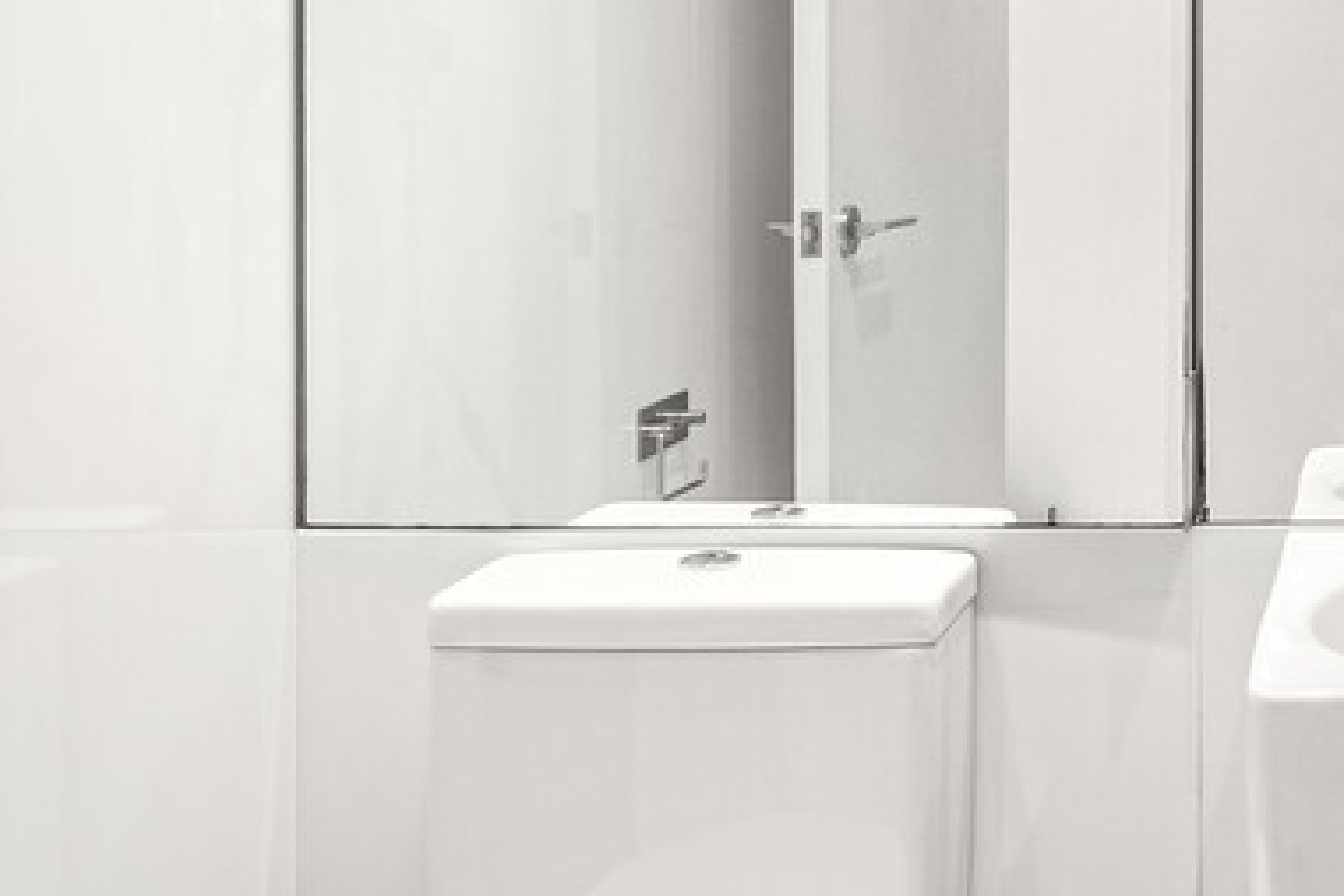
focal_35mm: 59
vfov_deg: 22.2
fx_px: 2202
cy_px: 7
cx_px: 1492
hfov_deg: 30.3
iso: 1000
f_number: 13
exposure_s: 1/4
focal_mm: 15
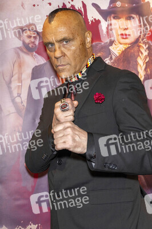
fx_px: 336
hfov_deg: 25.5
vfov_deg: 37.5
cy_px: 114
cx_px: 76
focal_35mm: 53
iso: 800
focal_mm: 53
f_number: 5
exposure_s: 1/200
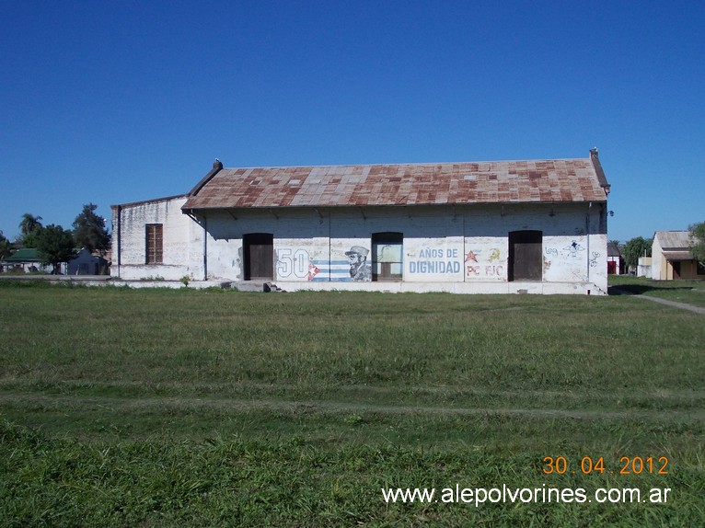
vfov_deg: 37.7
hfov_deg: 49.0
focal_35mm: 38
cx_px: 352
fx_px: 774
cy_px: 264
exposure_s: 1/500
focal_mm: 5.3
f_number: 6.2
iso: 80
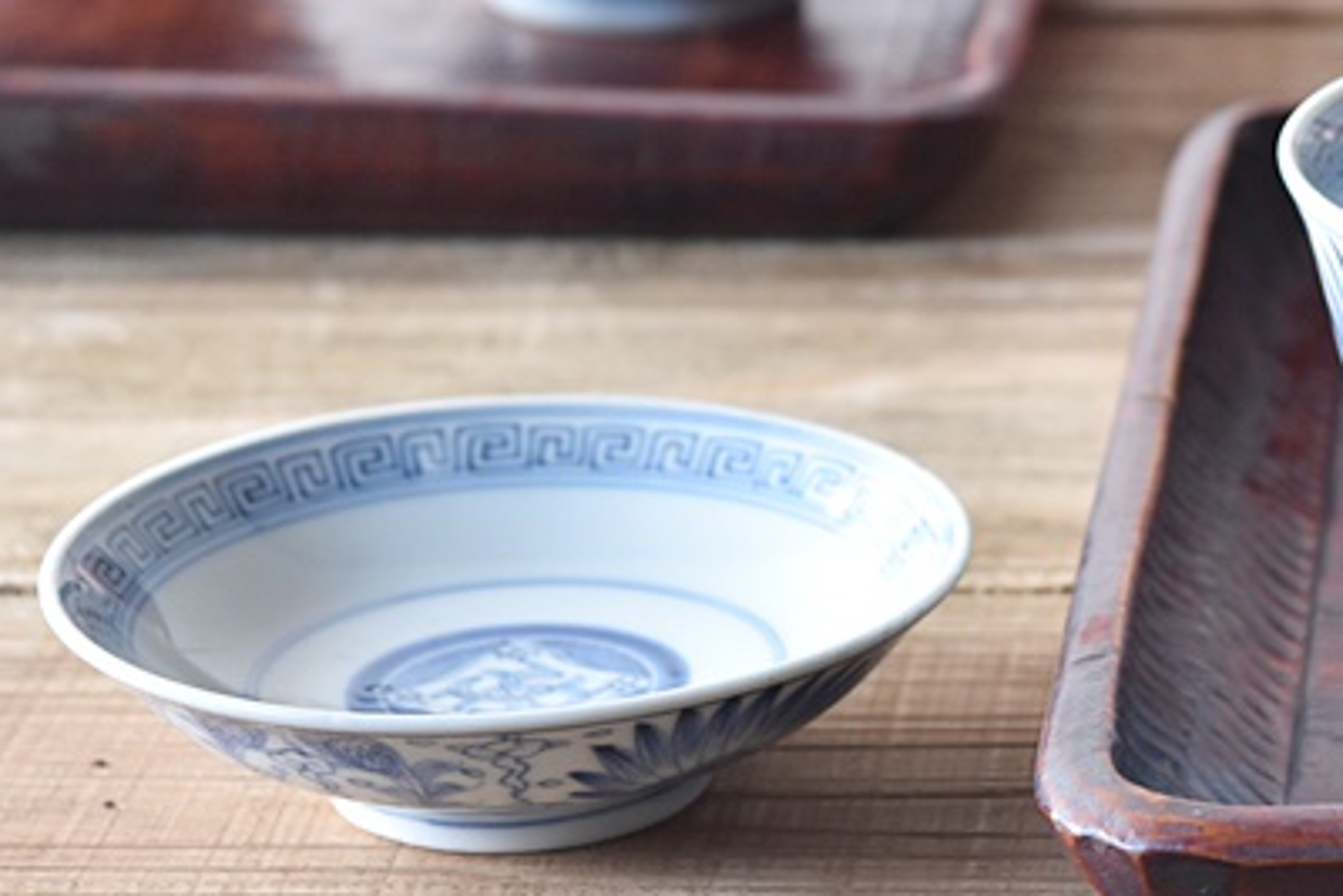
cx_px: 1303
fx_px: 6157
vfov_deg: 8.3
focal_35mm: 165
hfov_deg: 12.3
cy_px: 250
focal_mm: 55
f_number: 5.6
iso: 800
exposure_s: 1/6
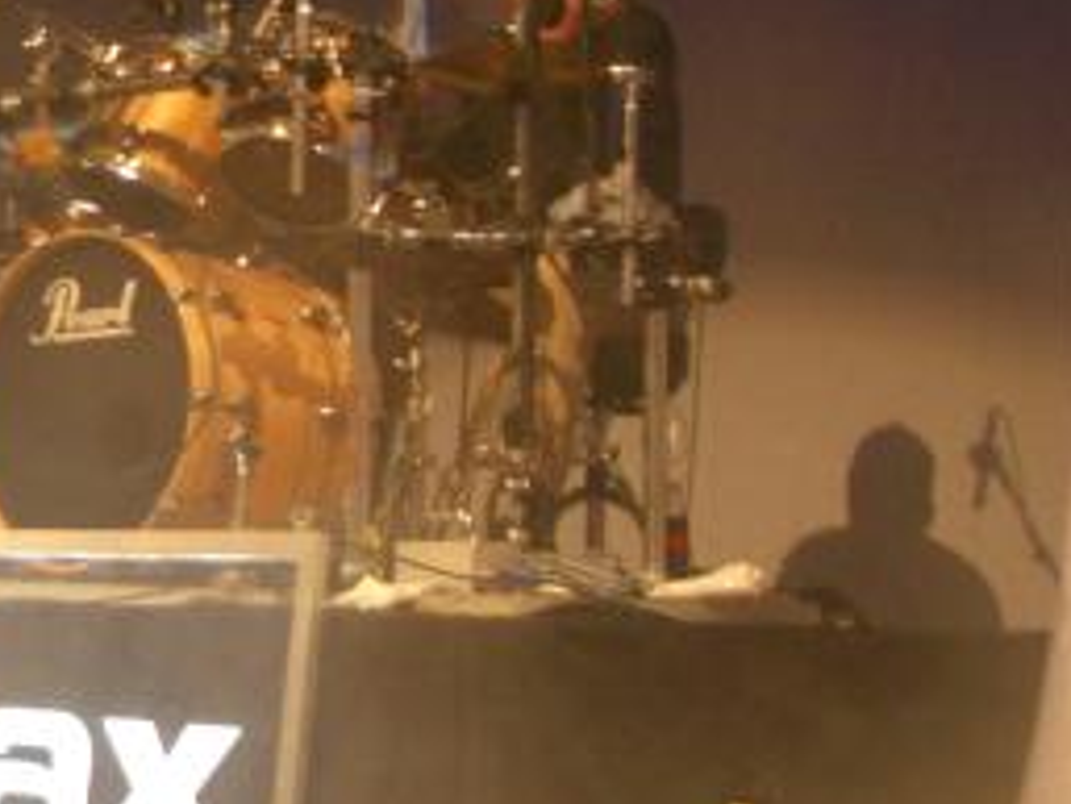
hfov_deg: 21.7
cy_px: 321
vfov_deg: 17.0
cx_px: 21
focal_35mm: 87
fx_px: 2693
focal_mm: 5.8
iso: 100
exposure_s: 1/8
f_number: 2.6
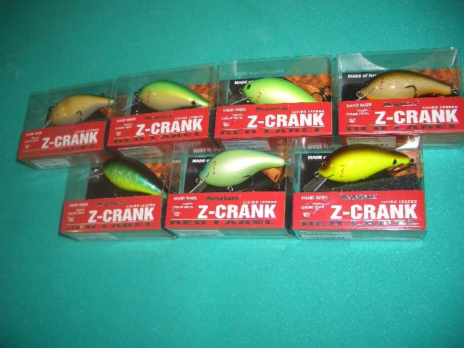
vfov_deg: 40.7
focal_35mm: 35
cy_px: 174
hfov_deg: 52.6
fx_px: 469
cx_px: 232
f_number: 2.6
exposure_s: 1/60
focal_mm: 5.8
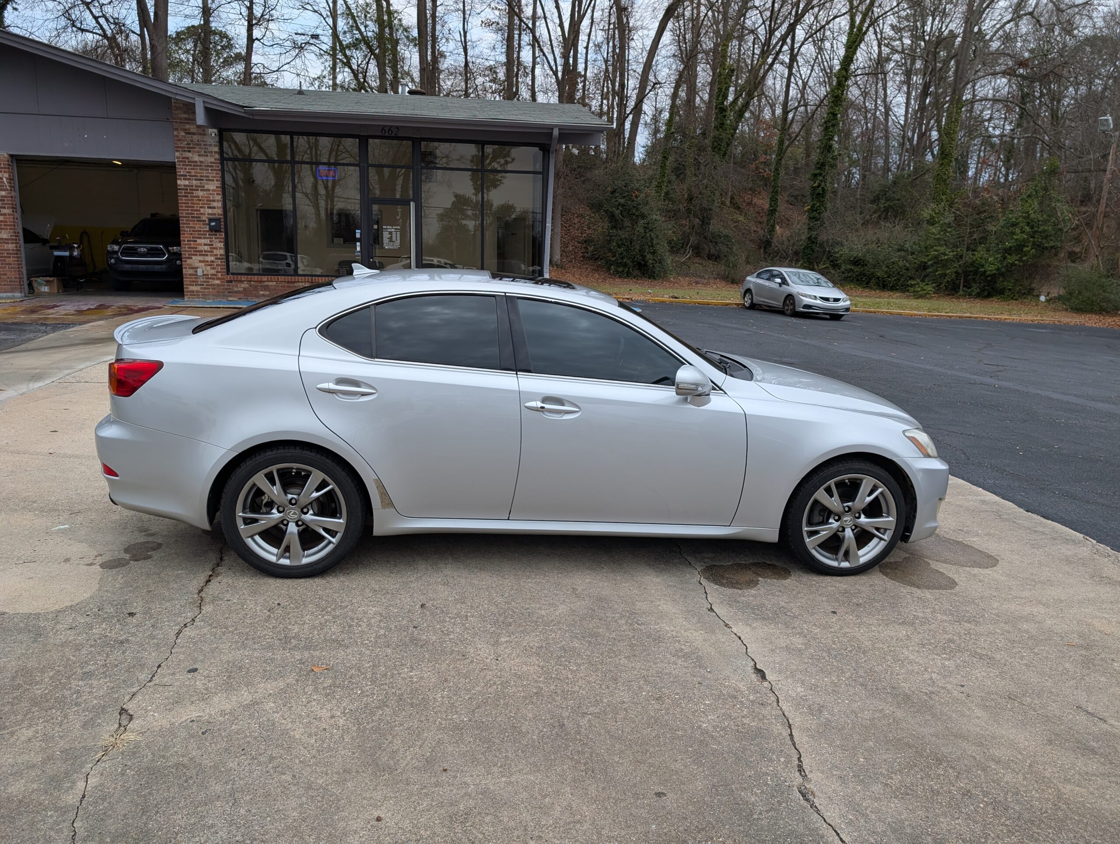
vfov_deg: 56.9
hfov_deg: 71.5
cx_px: 560
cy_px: 422
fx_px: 778
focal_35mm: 24
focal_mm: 6.9
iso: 24
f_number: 1.68
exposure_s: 1/712
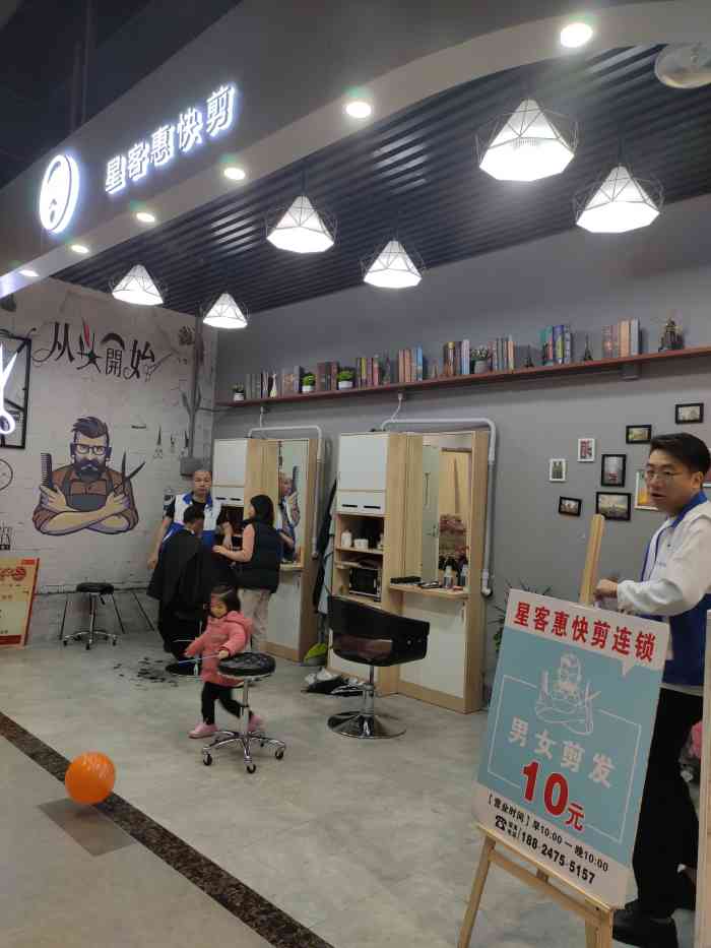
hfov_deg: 54.9
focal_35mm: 25
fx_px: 684
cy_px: 474
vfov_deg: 69.4
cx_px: 356
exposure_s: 1/50
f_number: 1.79
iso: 119
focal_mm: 4.74
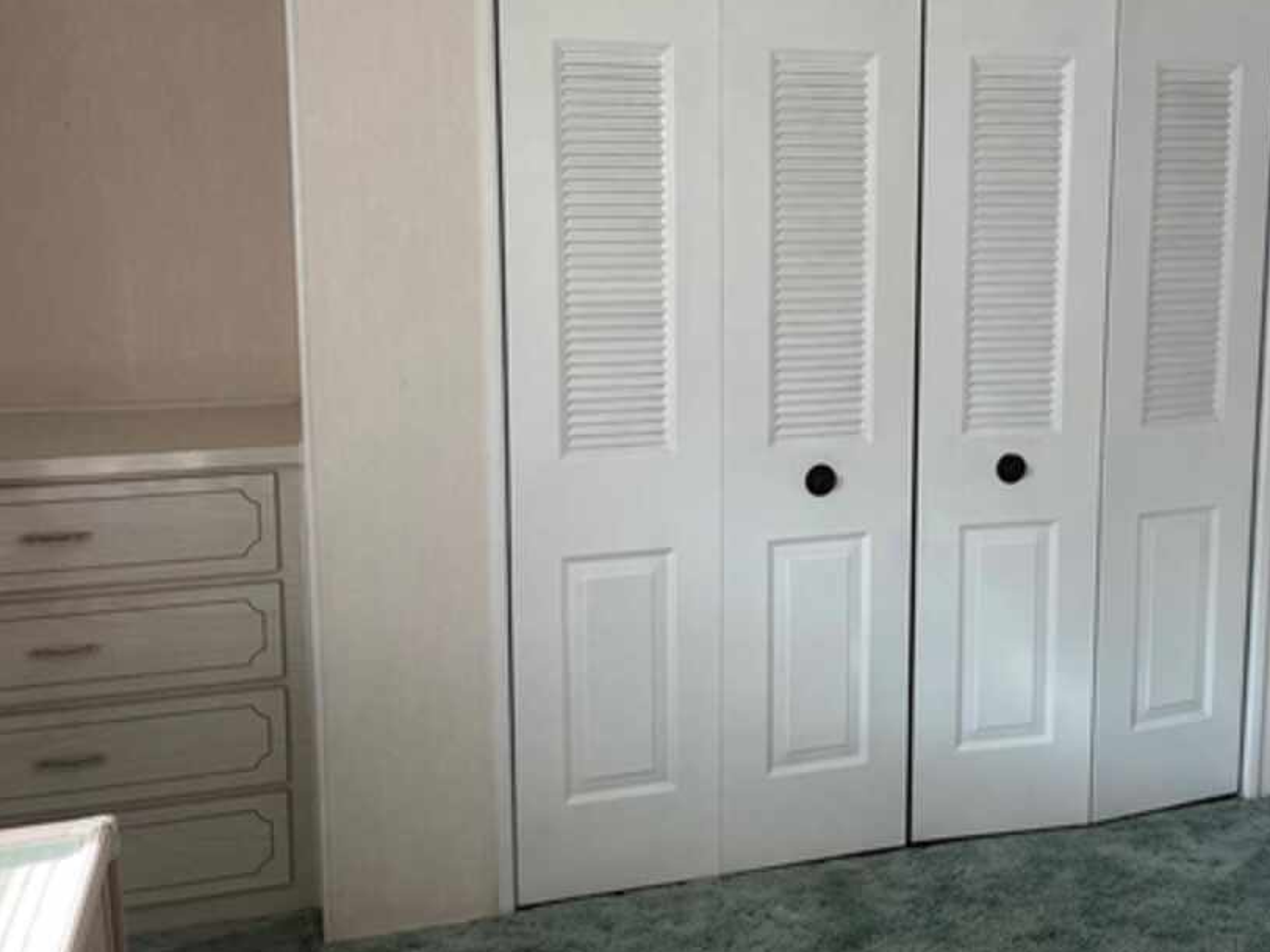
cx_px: 874
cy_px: 385
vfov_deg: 35.0
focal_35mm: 41
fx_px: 1504
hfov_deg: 44.9
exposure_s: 1/120
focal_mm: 5.1
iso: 64
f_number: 1.6
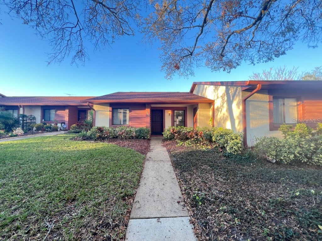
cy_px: 120
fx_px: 121
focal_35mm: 13
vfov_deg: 89.9
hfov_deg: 106.2
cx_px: 161
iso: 50
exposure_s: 1/99
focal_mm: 1.57
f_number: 1.8
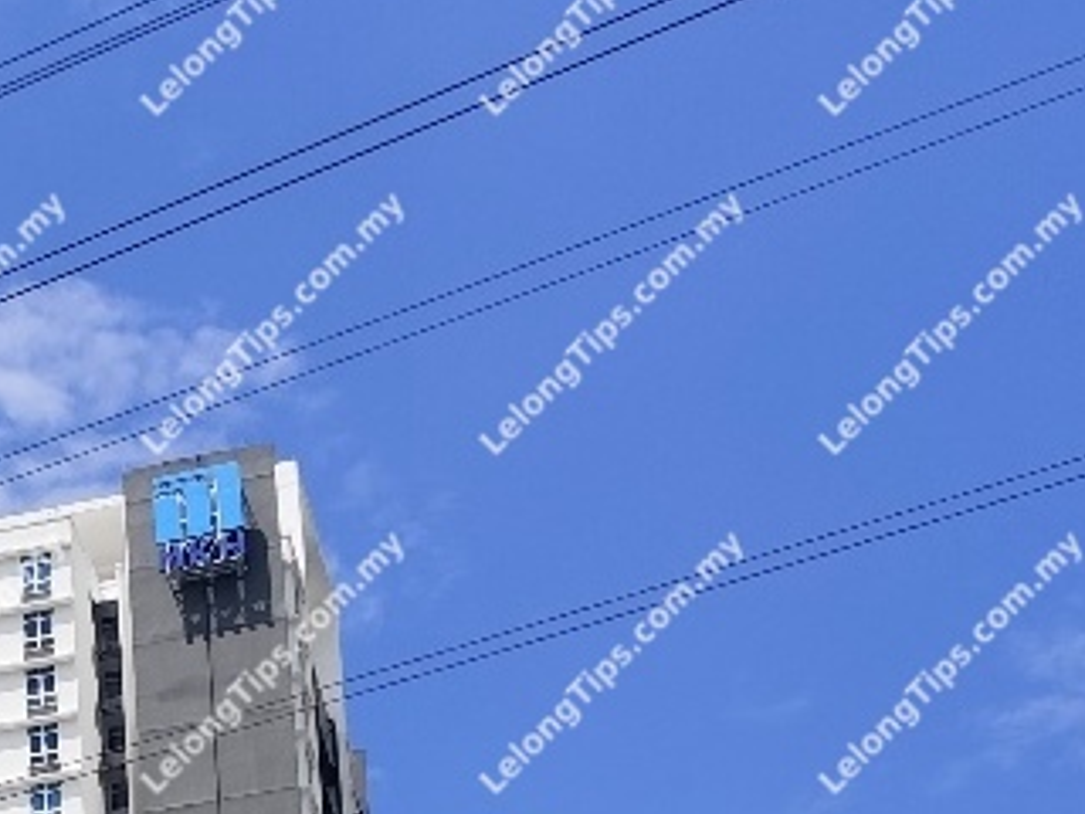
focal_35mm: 76
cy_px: 1157
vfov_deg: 17.7
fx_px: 2382
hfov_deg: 23.8
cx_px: -142
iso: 50
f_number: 1.65
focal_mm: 6.14
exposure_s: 1/1340
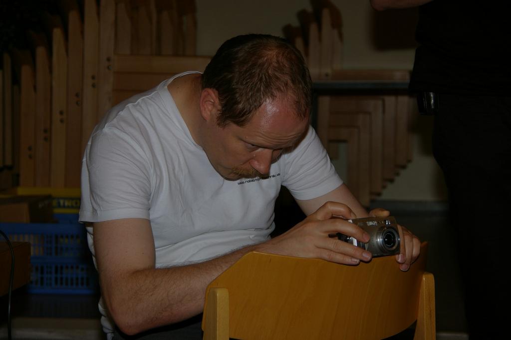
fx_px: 1489
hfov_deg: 19.5
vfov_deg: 13.0
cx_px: 256
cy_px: 170
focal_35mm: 105
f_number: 5.6
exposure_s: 1/100
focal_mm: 70
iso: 200
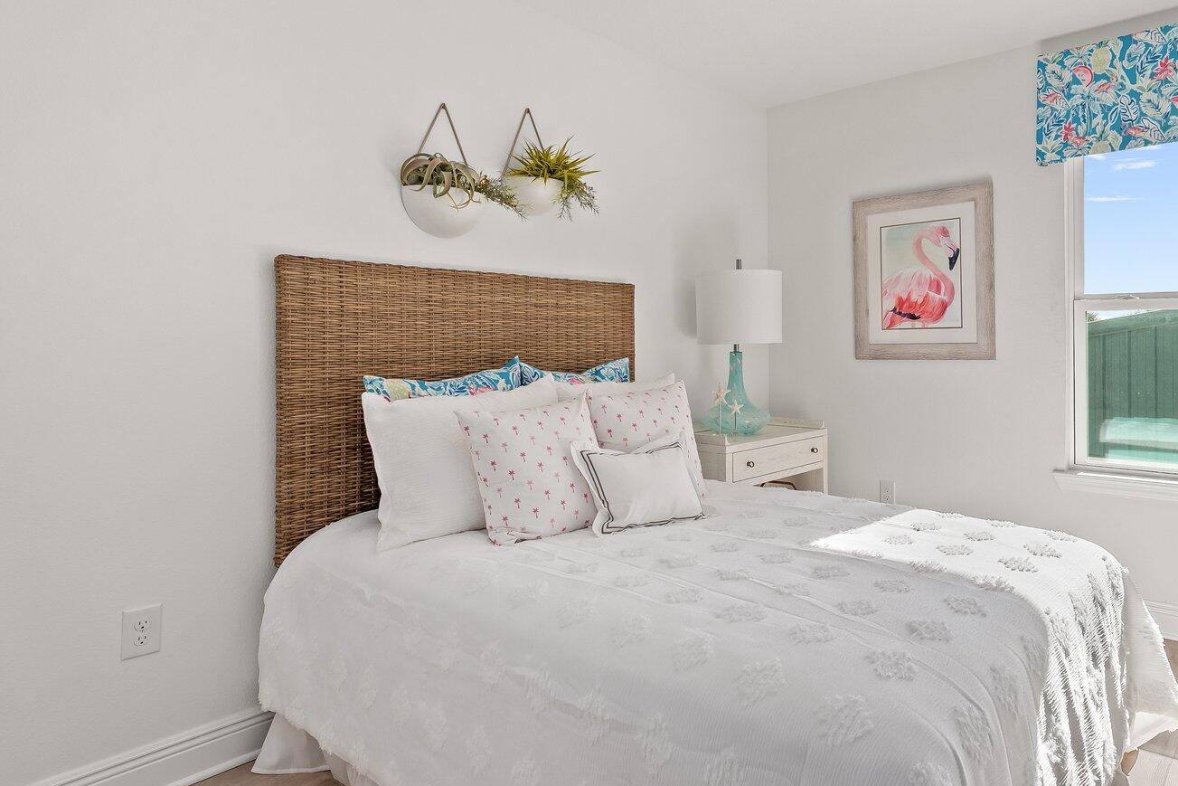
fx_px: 720
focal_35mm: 22
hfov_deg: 77.1
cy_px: 335
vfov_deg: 57.0
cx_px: 738
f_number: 8
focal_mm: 14
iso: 100
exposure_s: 1/20
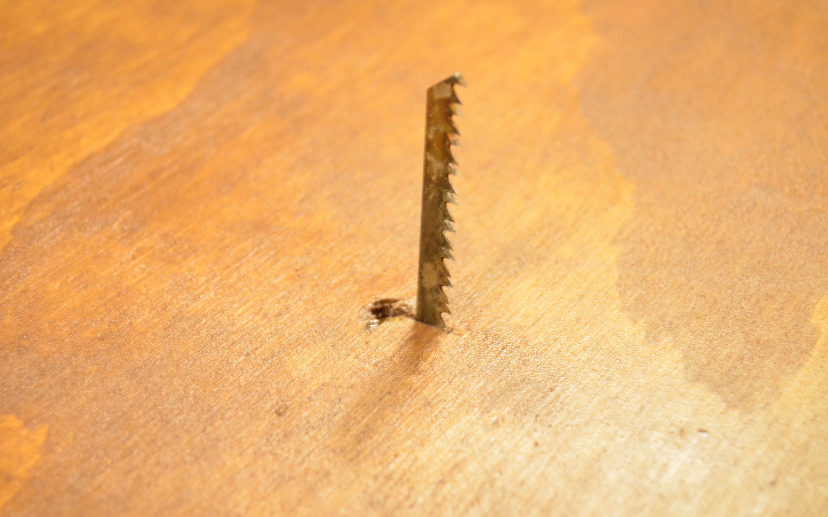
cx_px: 416
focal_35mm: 74
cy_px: 251
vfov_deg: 17.6
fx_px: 1670
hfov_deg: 27.8
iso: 1600
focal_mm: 48
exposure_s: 1/10
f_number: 6.3
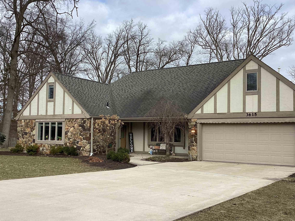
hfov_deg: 47.9
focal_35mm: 39
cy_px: 118
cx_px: 146
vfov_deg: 36.8
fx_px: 332
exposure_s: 1/769
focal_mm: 3.3
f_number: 2.4
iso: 25
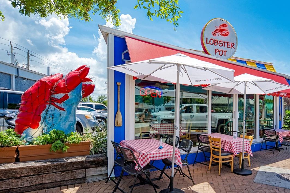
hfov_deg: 71.3
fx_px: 193
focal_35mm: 24
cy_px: 113
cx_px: 196
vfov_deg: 52.8
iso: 400
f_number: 7.1
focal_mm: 16
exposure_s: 1/200
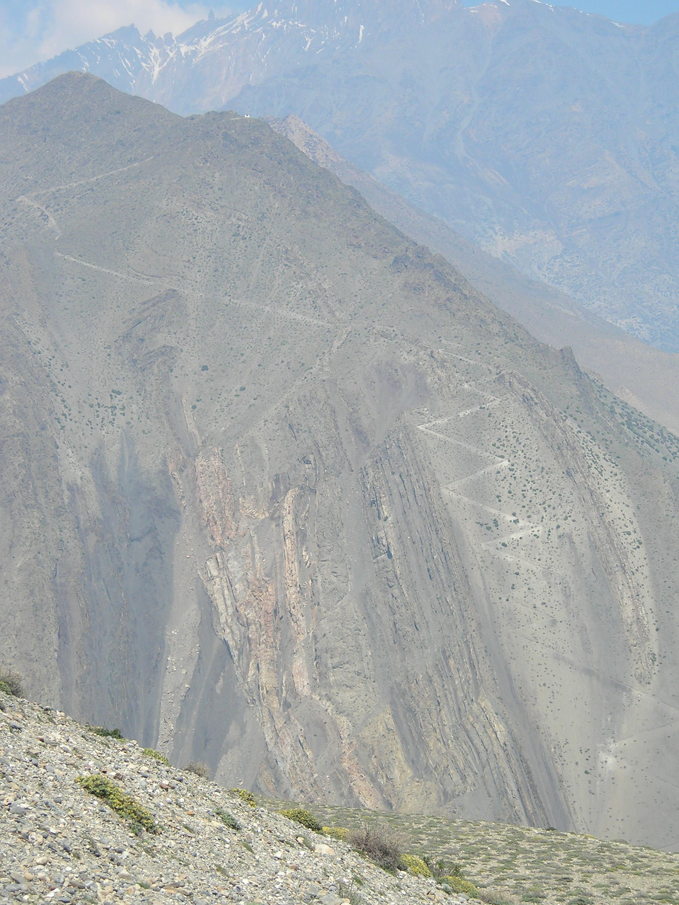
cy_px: 440
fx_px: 2302
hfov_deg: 16.8
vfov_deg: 22.3
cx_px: 352
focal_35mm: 88
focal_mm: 12.7
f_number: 4.2
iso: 50
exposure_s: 1/315
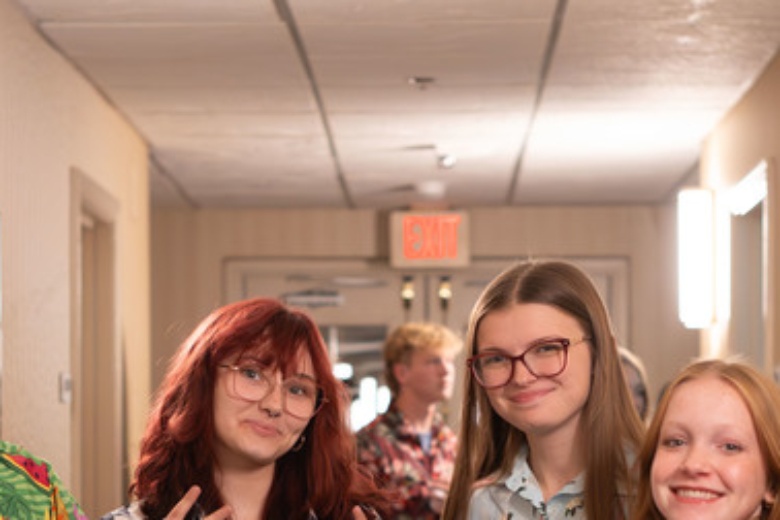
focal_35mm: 142
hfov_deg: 14.4
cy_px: 597
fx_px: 3084
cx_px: 440
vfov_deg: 9.5
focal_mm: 35
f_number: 1.8
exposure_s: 1/125
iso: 1600
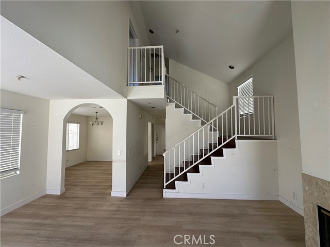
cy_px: 124
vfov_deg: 85.7
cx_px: 165
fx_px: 133
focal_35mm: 14
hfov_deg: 102.1
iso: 64
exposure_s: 1/99
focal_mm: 2.22
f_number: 2.2
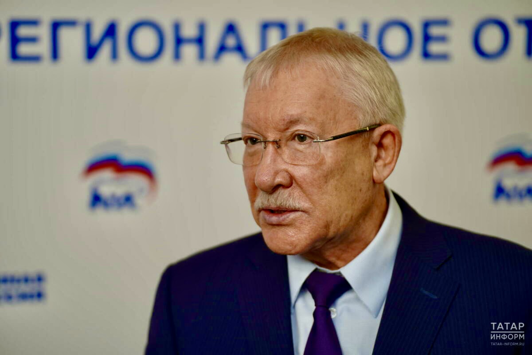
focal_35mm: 100
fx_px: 1478
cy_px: 178
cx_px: 266
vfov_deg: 13.7
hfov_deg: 20.4
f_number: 2.8
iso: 160
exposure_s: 1/100
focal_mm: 100
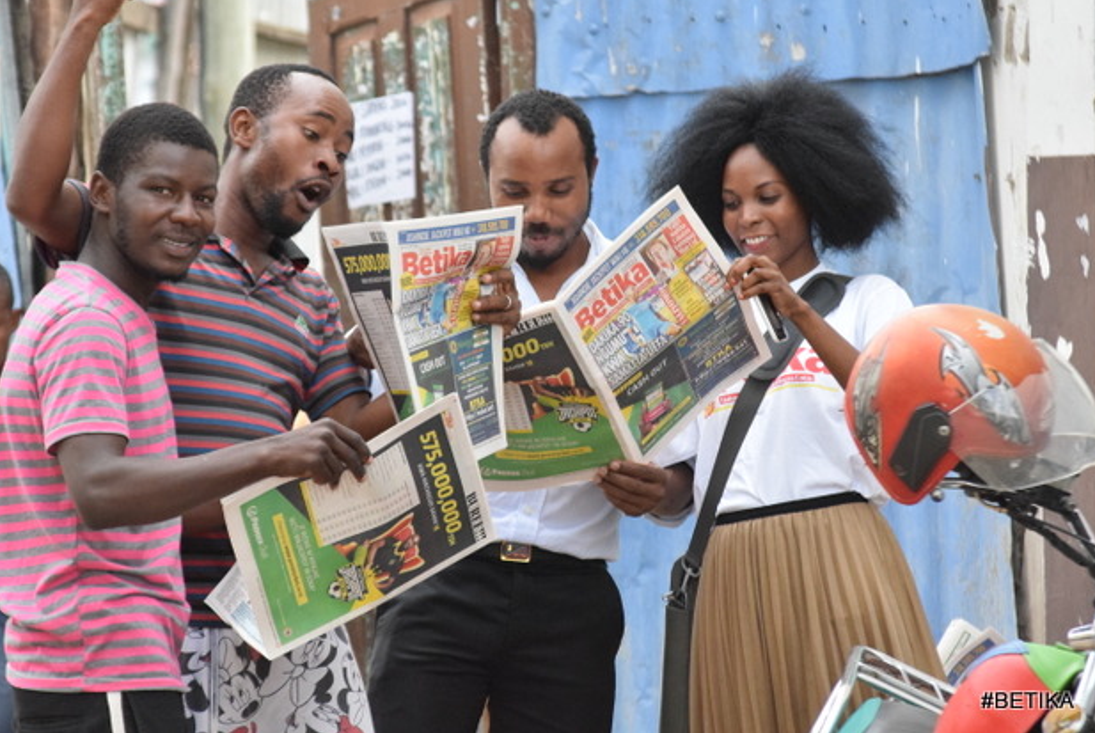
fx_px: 7509
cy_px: 325
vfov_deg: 5.6
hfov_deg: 8.3
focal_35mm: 247
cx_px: 486
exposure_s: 1/1000
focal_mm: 145
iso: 3200
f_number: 5.6
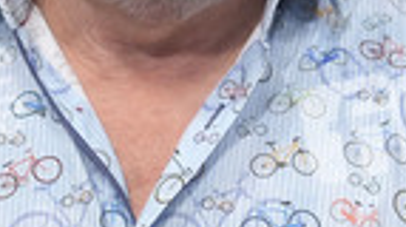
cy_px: -26
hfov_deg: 16.3
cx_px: 187
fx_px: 1419
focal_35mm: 132
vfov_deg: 9.1
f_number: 2.2
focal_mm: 30
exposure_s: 1/400
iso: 640
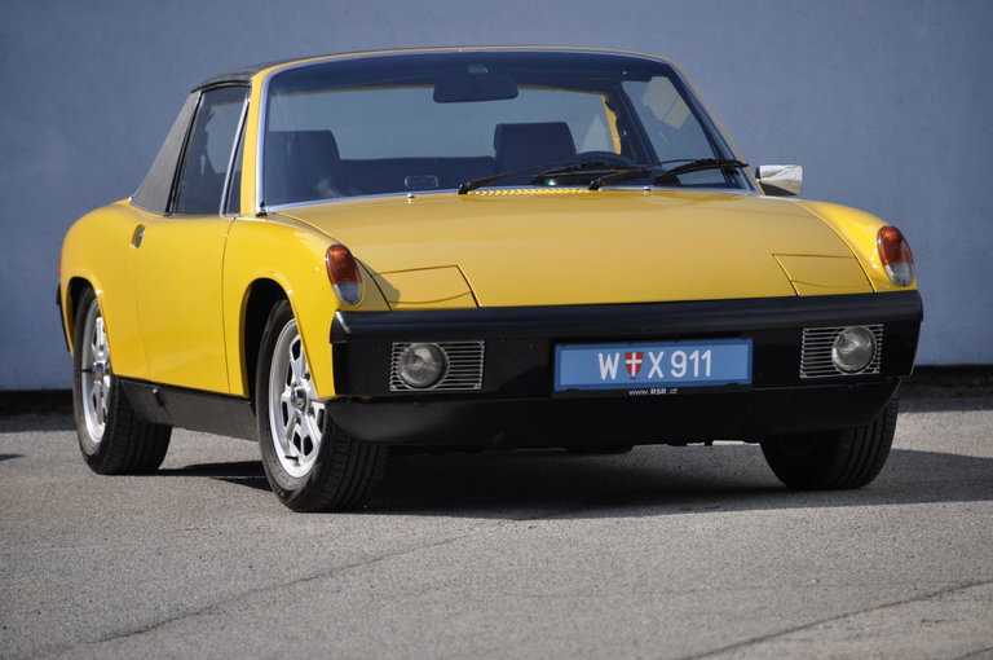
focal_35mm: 315
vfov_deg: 4.4
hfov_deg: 6.5
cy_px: 330
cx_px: 496
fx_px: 8678
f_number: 6.3
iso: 500
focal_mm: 210
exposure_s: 1/640
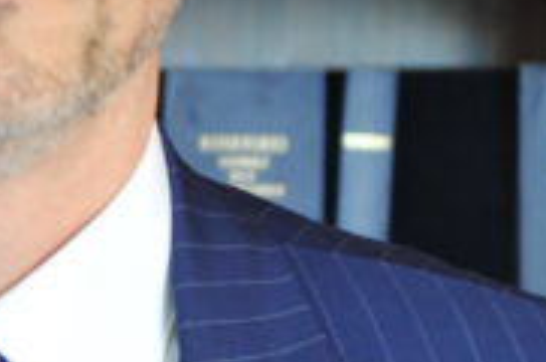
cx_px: -618
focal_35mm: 272
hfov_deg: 7.2
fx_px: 4118
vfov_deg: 5.0
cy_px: 110
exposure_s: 1/30
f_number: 2.8
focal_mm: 48
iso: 2200
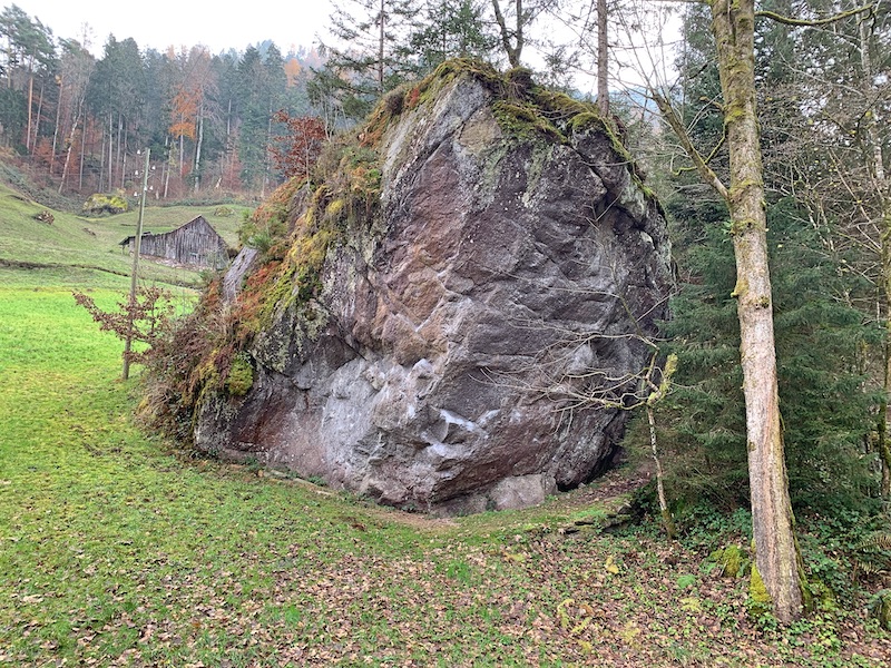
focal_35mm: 26
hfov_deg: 67.3
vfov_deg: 53.1
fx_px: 669
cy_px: 334
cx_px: 446
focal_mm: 4.25
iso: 80
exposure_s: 1/121
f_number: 1.8
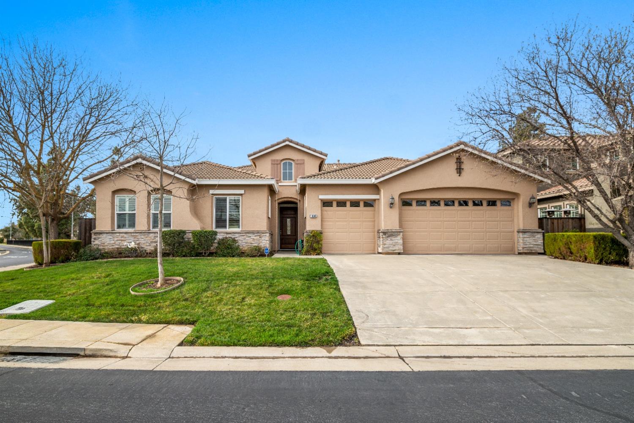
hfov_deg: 86.9
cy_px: 212
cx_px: 317
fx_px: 335
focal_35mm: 19
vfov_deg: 64.6
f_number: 8
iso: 100
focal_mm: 19
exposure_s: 1/200
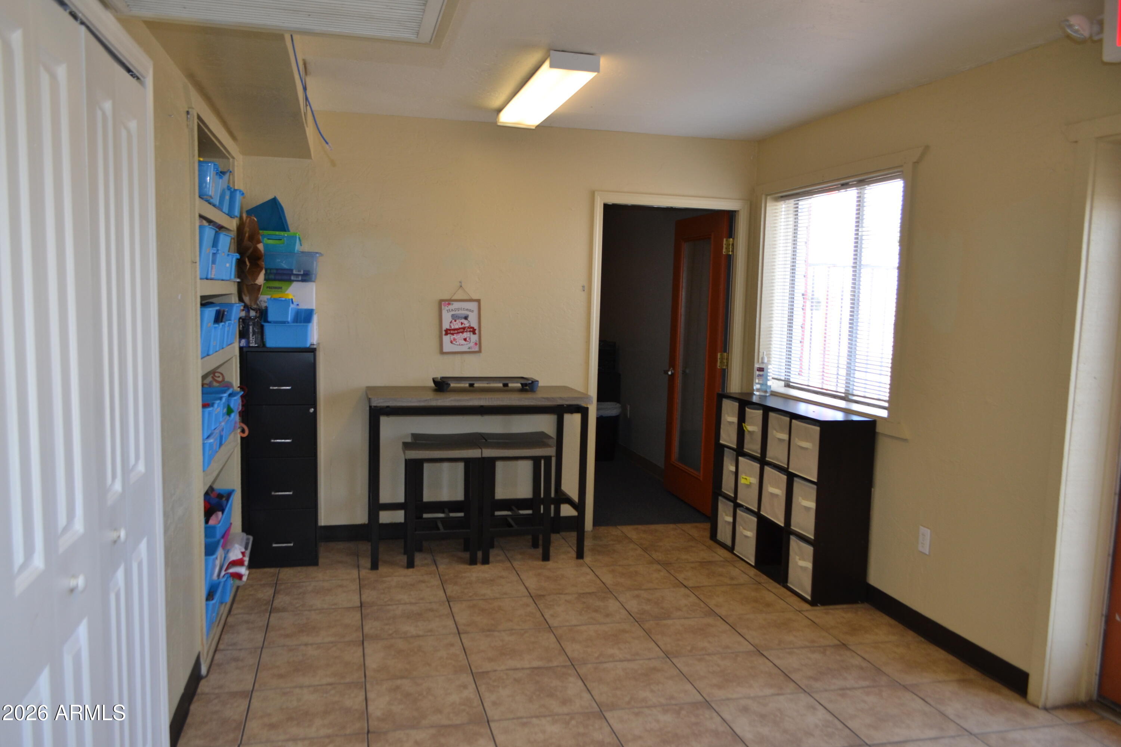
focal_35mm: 27
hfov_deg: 67.4
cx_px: 560
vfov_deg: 47.9
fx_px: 841
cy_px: 374
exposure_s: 1/125
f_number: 4
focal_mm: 18
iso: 400
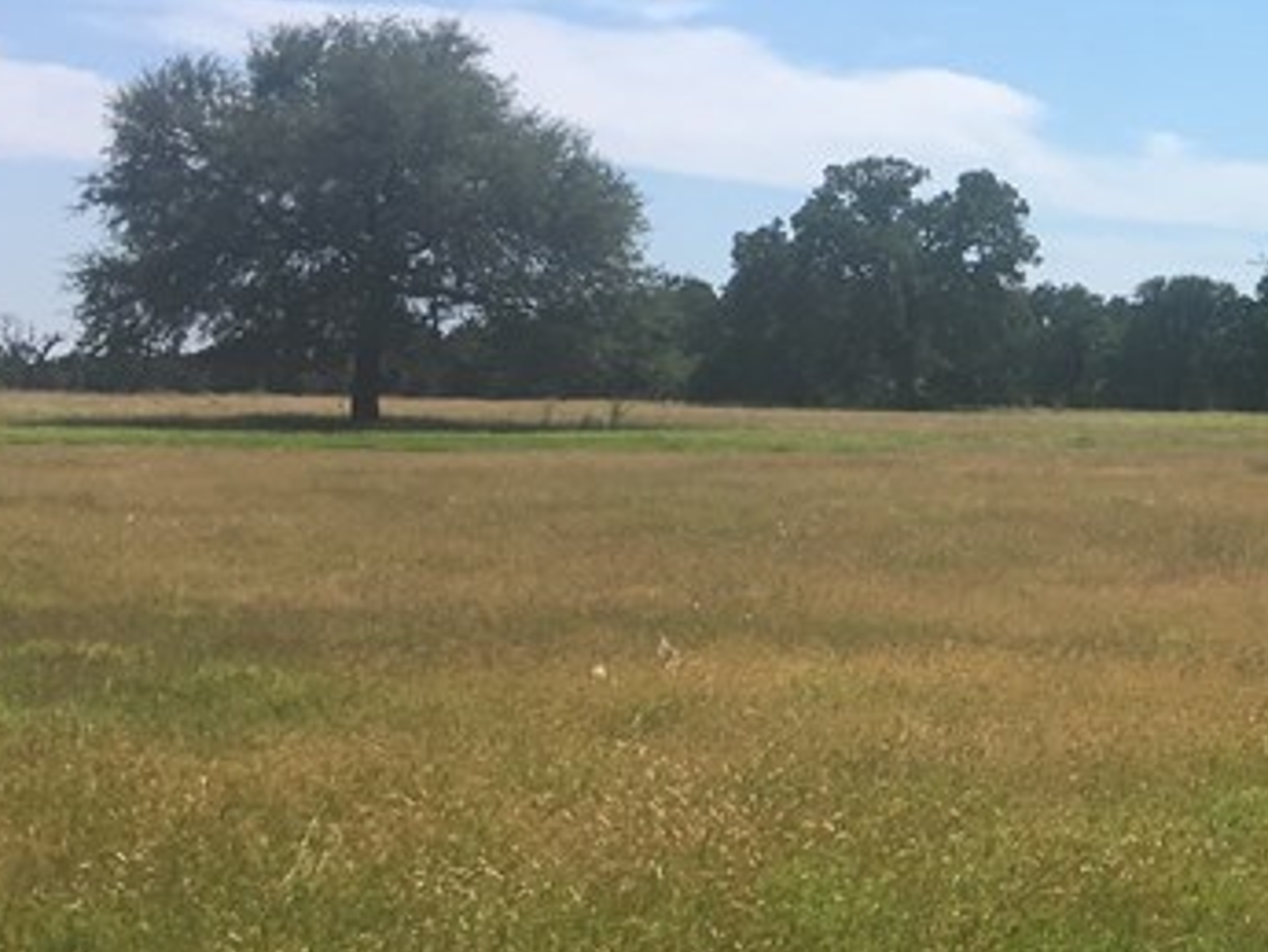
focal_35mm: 86
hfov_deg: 20.9
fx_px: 3151
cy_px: 526
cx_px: 1595
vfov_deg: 17.2
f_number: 2.2
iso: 25
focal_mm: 4.15
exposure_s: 1/1637
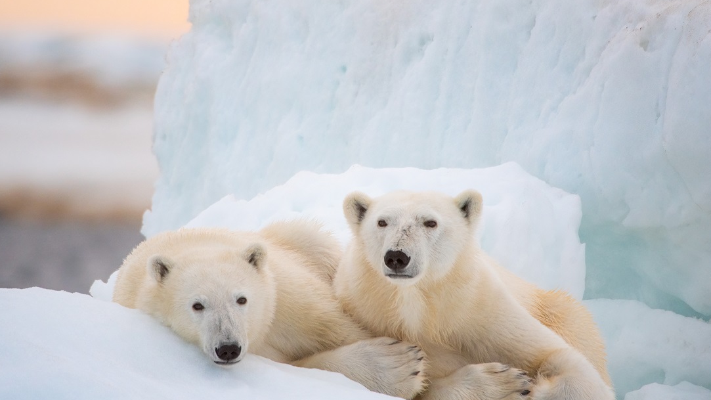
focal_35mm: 757
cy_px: 215
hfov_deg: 2.9
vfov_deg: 1.6
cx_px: 348
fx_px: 14271
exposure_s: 1/640
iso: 1250
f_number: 6.7
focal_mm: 650
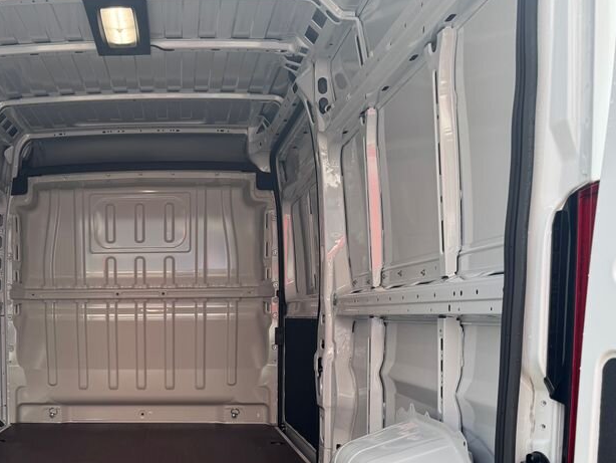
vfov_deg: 34.8
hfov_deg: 44.8
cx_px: 134
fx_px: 712
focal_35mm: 40
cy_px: 375
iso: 80
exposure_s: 1/499
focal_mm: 6.76
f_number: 1.78
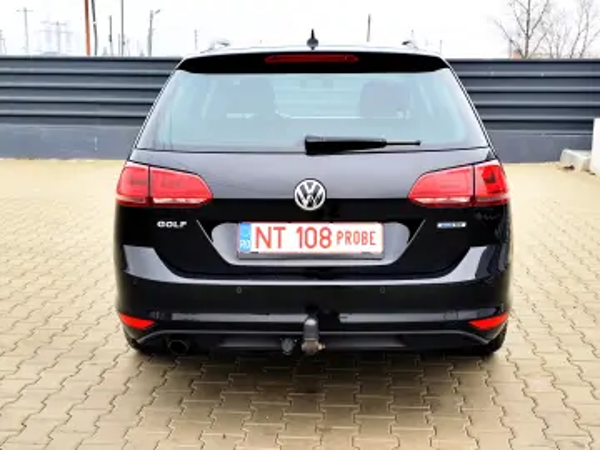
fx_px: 797
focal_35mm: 46
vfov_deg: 31.5
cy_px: 225
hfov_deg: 41.2
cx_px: 300
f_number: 1.65
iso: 50
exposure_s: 1/148
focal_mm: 6.14
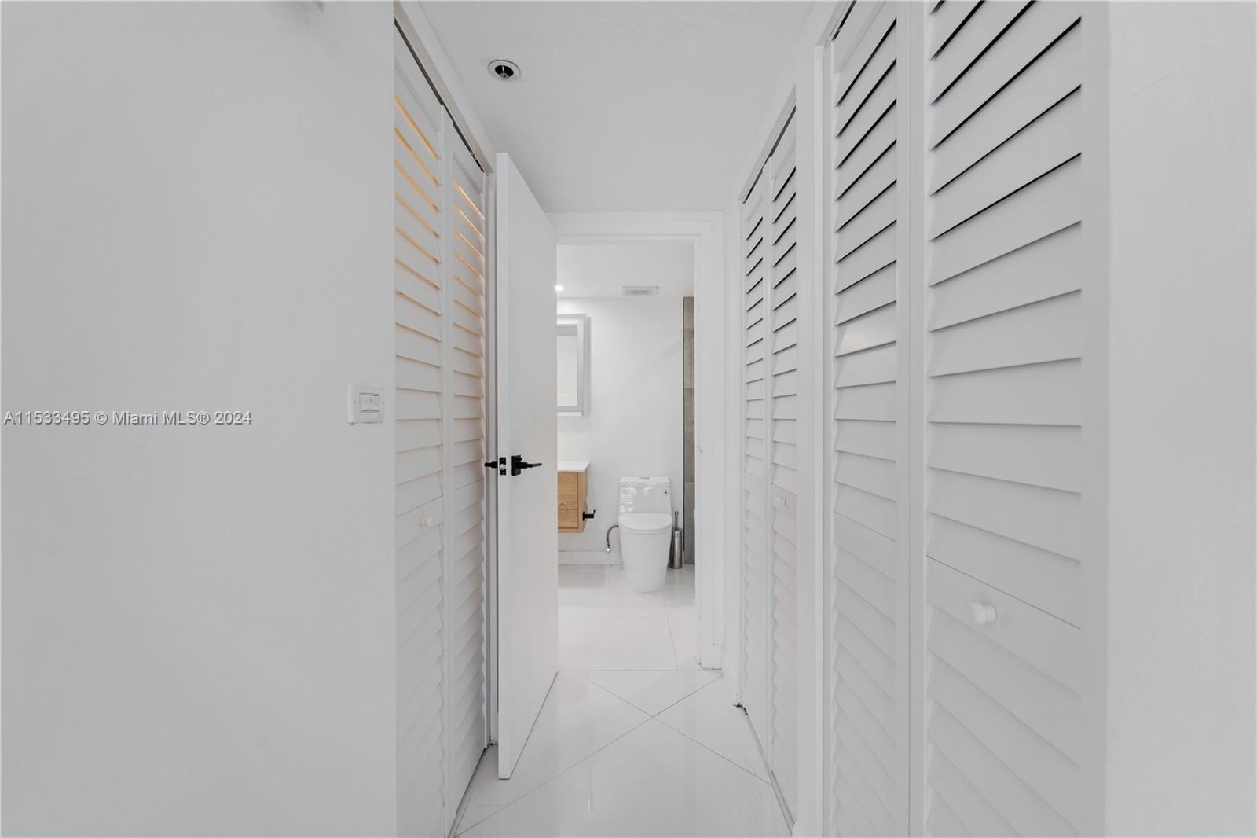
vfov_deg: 81.2
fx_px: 489
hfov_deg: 104.3
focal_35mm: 14
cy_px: 419
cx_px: 628
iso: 100
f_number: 8
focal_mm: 14
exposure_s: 1/6
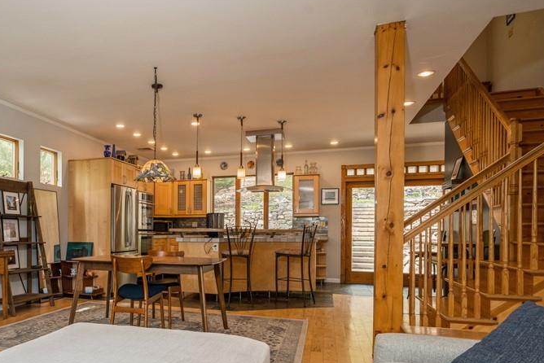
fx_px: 393
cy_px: 237
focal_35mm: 26
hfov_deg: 66.0
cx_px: 151
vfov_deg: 48.9
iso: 200
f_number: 8
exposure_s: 1/13
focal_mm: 16
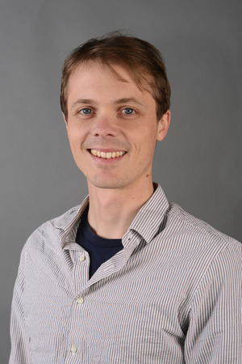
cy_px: 182
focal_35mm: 85
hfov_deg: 16.1
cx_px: 121
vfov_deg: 23.9
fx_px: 857
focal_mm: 85
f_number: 13
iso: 100
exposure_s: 1/200
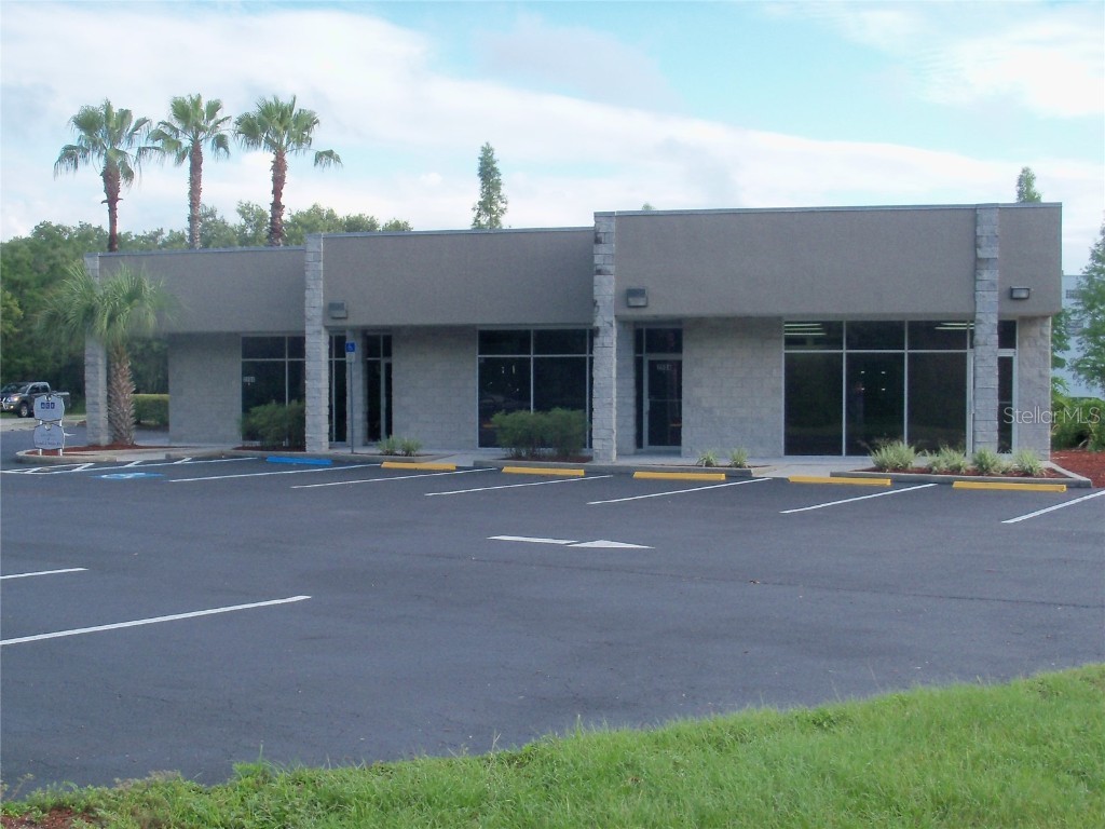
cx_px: 552
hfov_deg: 40.4
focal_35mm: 47
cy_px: 414
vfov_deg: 30.9
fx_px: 1500
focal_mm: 8.3
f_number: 3.2
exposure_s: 1/250
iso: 160
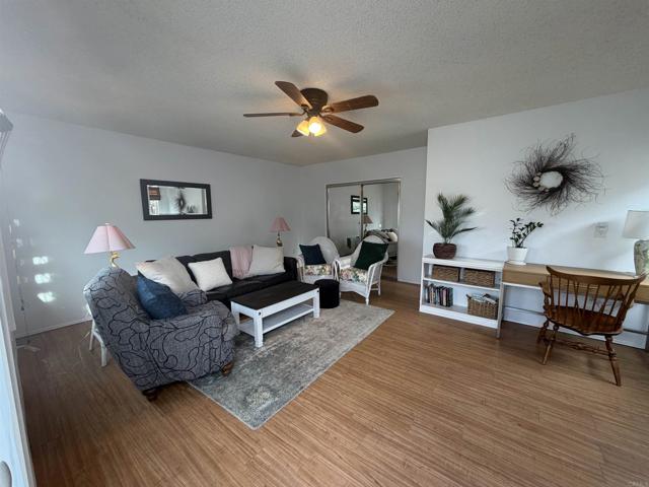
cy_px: 244
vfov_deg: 85.7
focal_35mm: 14
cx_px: 324
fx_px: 262
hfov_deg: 102.1
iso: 125
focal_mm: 2.22
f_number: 2.2
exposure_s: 1/120
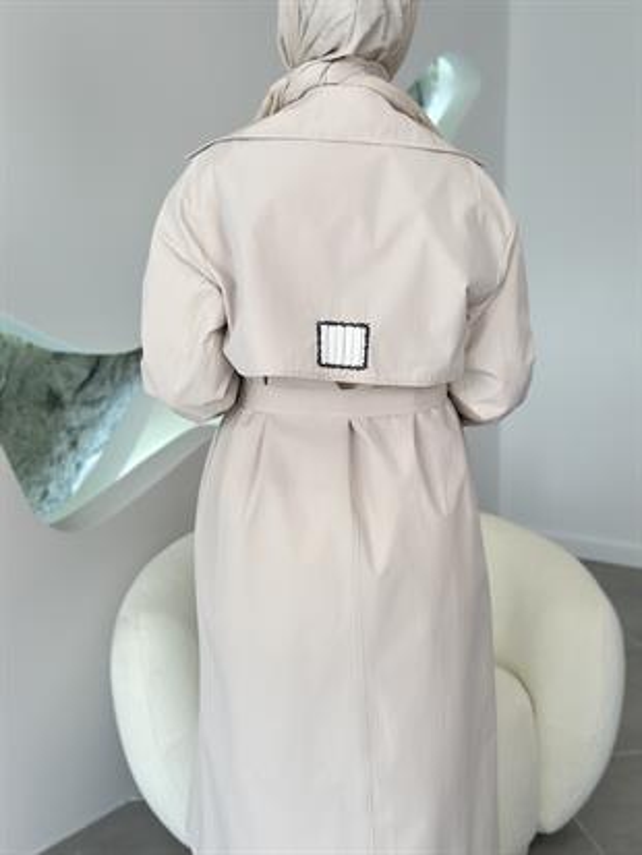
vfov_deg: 39.6
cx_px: 321
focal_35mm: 48
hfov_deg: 30.3
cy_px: 428
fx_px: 1186
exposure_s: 1/294
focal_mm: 6.86
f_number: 1.78
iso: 80
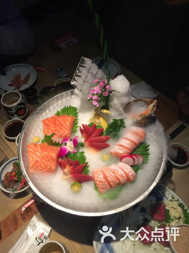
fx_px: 211
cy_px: 126
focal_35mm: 29
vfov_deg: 61.7
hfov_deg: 48.2
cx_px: 94
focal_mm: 4.15
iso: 50
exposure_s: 1/33
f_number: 2.2
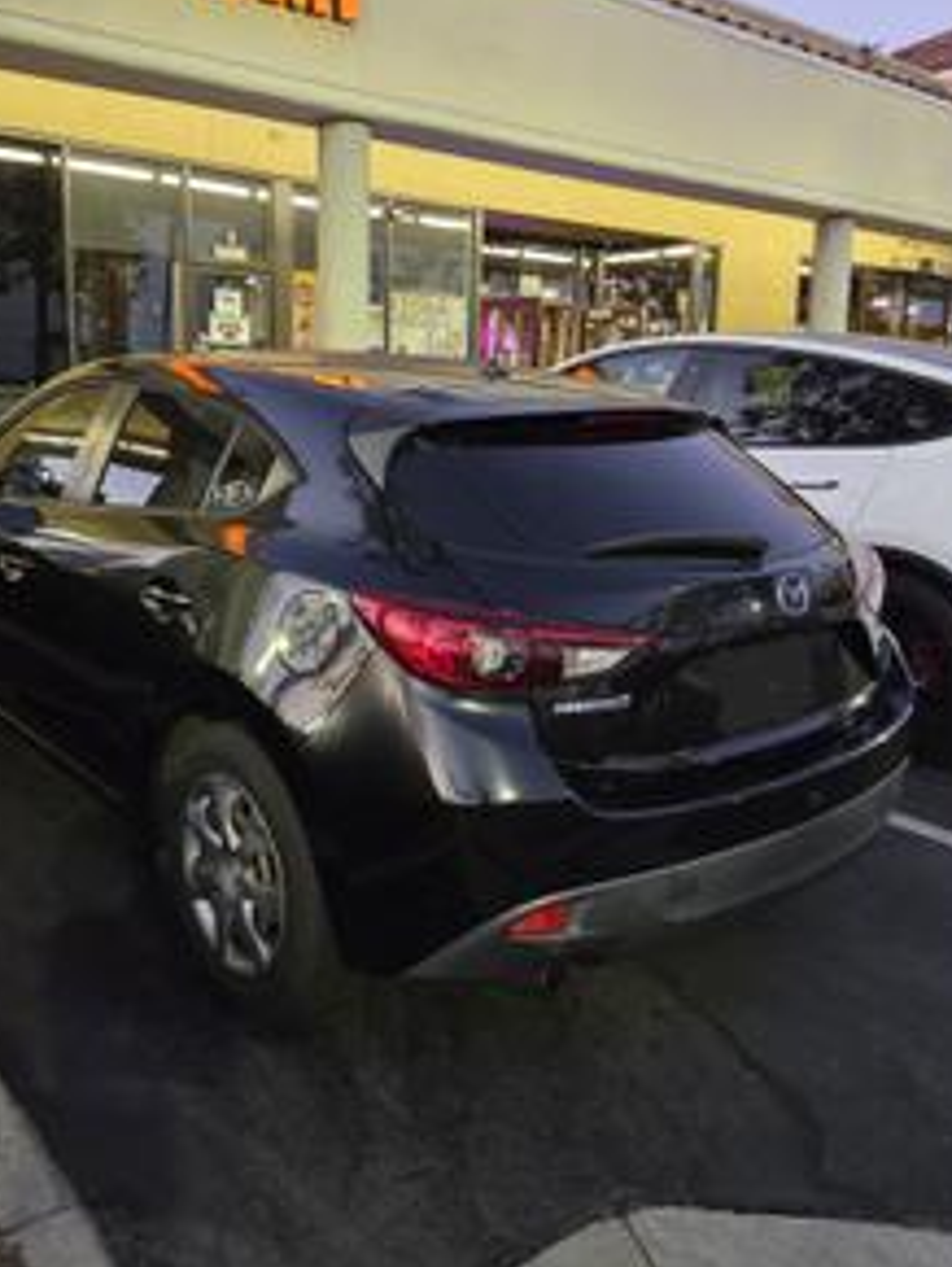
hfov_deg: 46.6
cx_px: 376
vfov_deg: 59.8
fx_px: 1098
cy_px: 564
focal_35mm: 30
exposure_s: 1/120
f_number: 1.8
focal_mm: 5.4
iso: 800
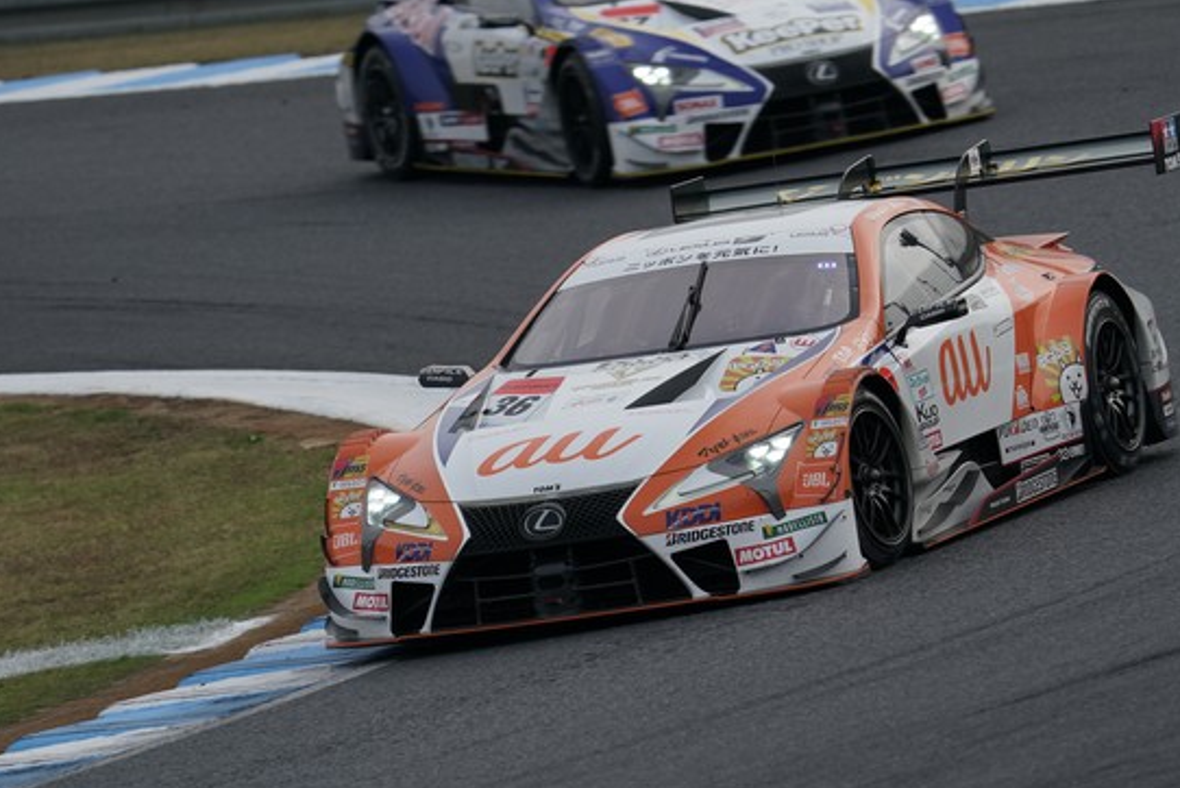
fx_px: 17151
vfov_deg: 2.6
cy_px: 311
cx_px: 701
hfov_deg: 3.9
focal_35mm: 523
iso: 200
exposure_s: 1/800
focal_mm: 394
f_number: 6.3
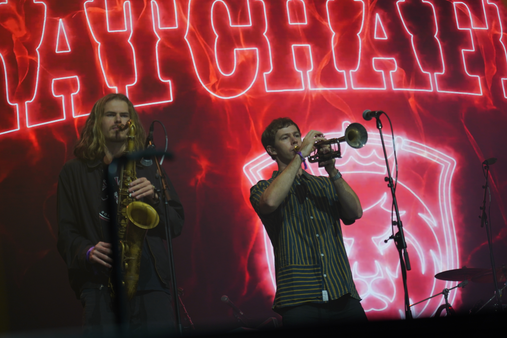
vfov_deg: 13.0
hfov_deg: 19.5
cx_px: 254
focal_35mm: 105
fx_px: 1479
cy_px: 169
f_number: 4
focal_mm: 105
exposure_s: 1/160
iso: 800
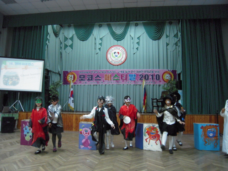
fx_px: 184
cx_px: 114
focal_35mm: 28
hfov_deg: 63.4
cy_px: 86
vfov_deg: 49.7
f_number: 2.7
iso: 800
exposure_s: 1/15
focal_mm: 5
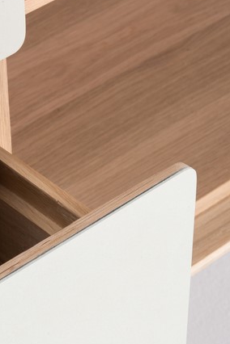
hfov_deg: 9.7
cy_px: 250
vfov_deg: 14.5
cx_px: 100
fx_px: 1351
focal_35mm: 141
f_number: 20
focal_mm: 60
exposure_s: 1/250
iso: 100
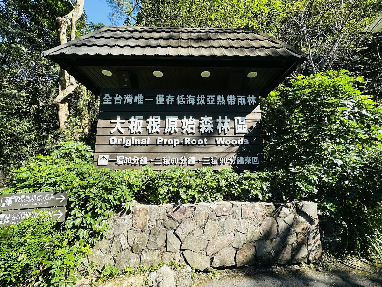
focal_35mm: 14
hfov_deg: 102.1
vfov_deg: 85.7
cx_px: 191
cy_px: 144
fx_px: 154
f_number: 2.2
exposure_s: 1/302
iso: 40
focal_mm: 2.22
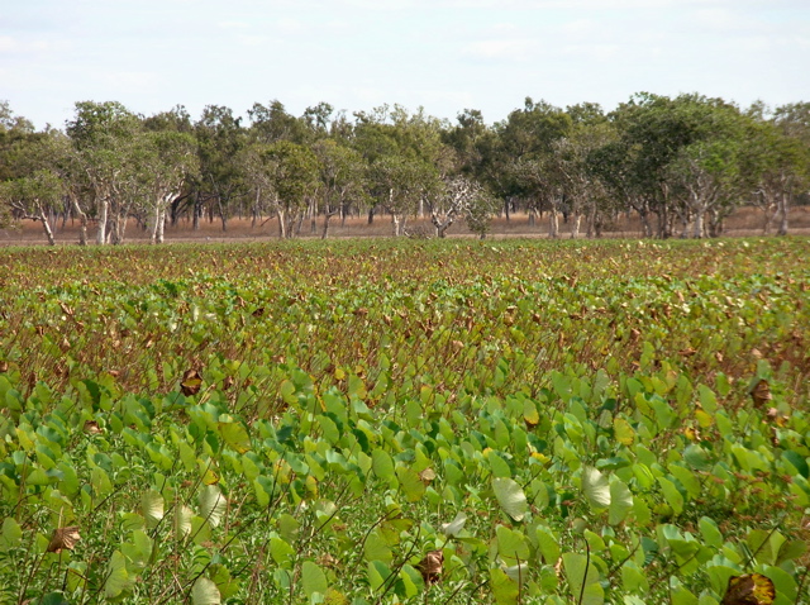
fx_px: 7079
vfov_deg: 4.9
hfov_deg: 6.5
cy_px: 302
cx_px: 405
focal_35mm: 303
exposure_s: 1/205
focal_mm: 50
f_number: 4.4
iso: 50
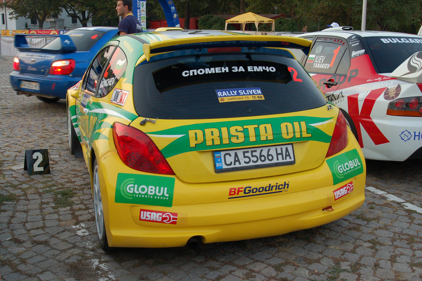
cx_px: 211
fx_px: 492
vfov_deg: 31.8
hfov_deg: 46.4
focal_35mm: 42
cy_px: 140
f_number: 7.1
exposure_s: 1/30
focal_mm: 28
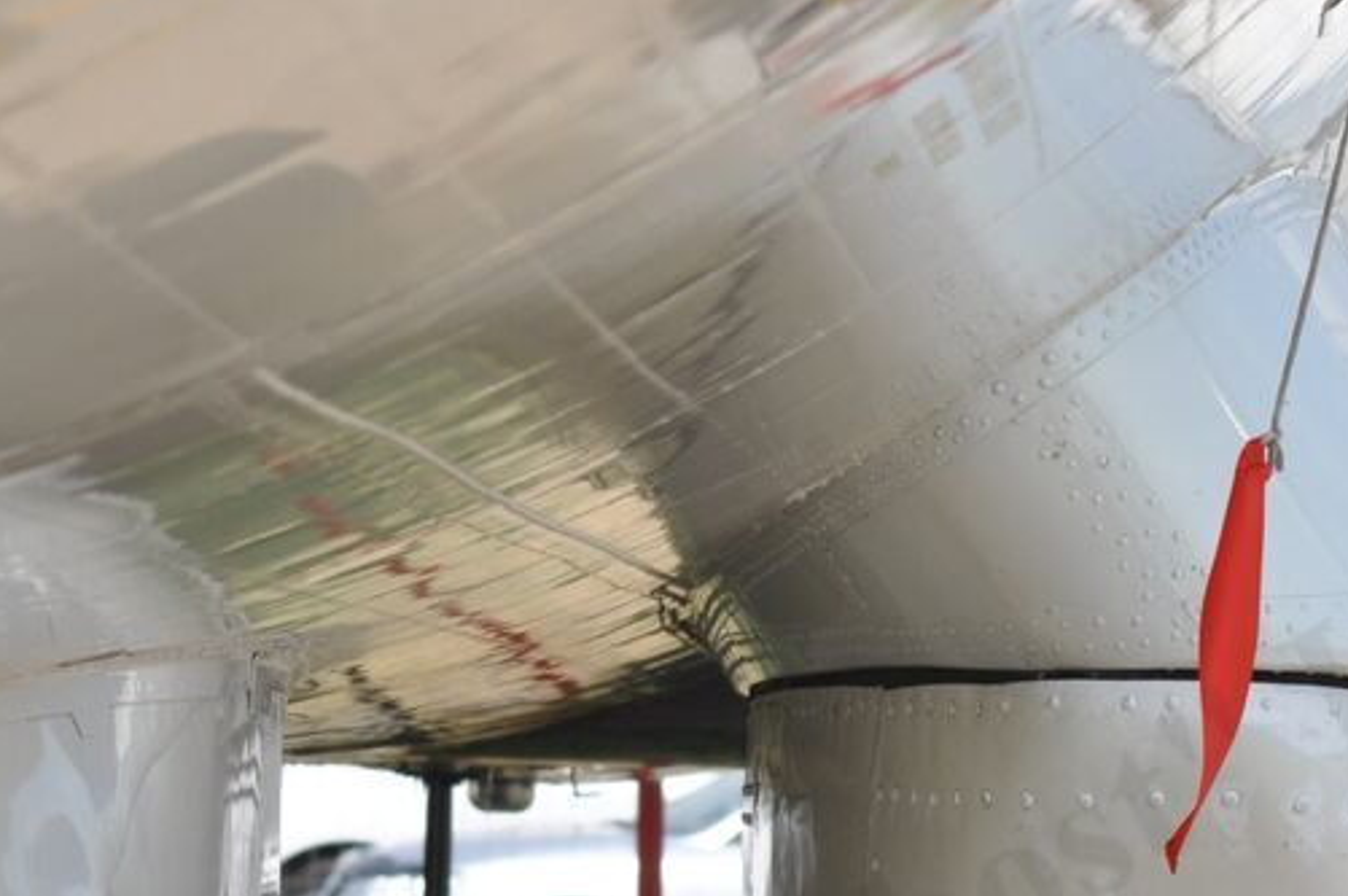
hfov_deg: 6.0
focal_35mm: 345
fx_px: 12905
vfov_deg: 4.0
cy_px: 813
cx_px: 1106
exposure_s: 1/400
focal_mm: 90
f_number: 8
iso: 200
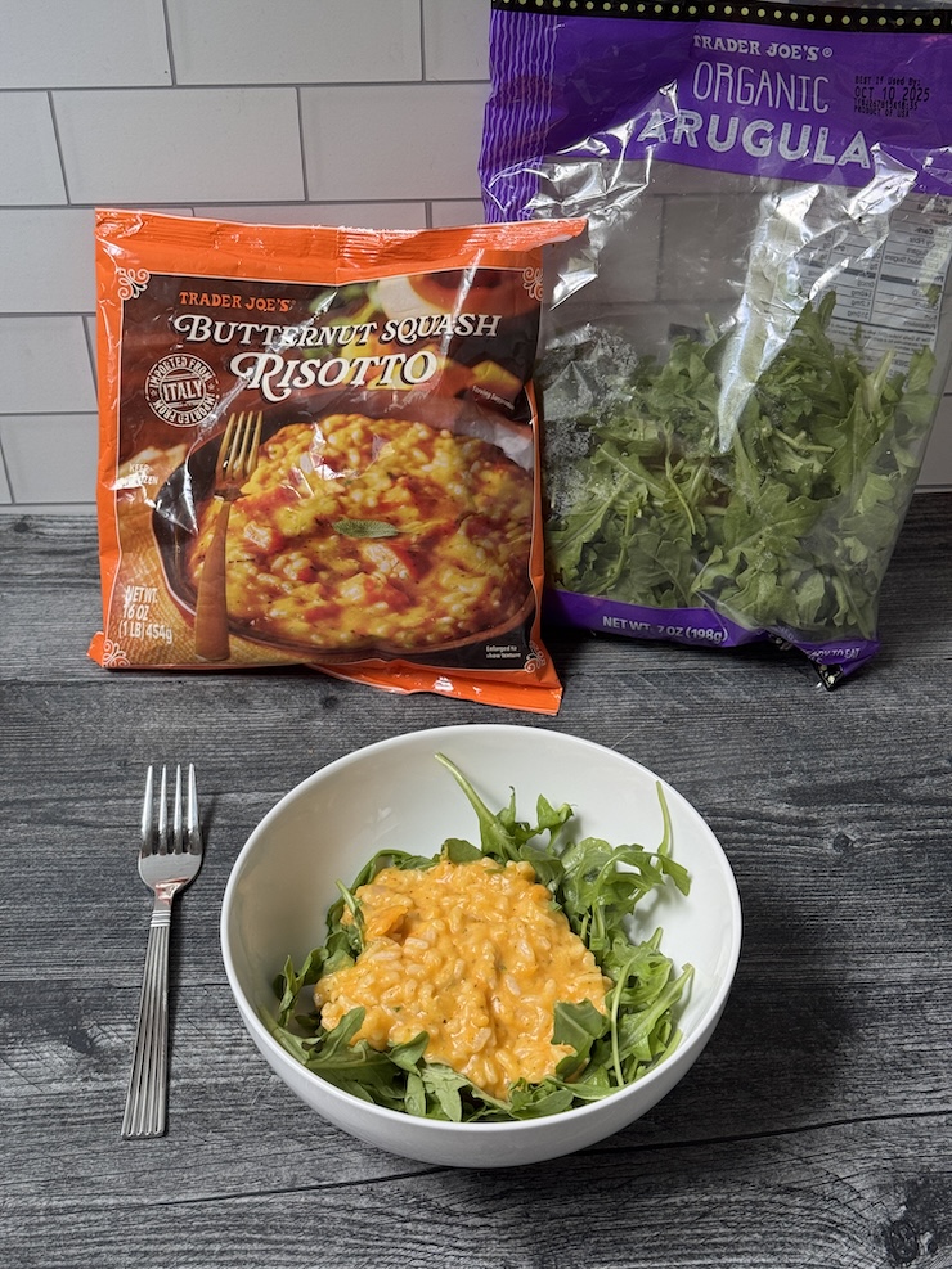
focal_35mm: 48
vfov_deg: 39.7
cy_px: 634
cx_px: 476
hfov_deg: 30.3
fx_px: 1760
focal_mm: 6.76
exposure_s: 1/60
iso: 100
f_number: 1.78
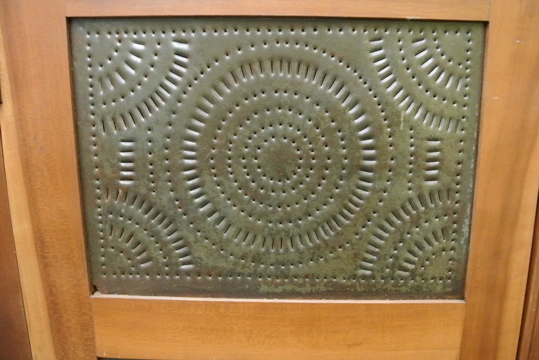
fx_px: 405
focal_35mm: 27
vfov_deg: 48.0
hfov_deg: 67.3
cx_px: 270
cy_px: 180
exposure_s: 1/20
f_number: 3.5
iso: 3200
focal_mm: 10
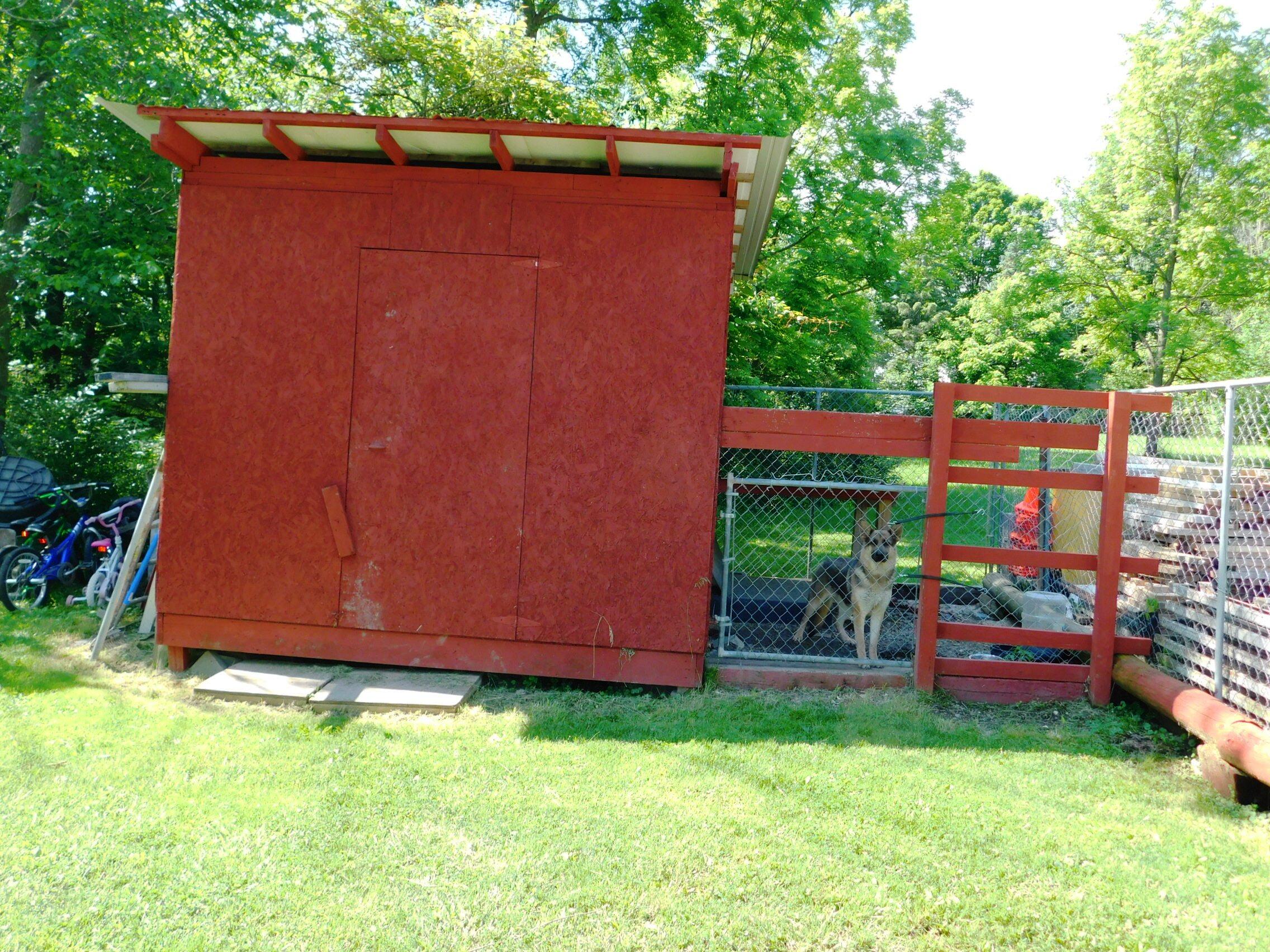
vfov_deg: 46.8
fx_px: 1101
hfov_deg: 60.0
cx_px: 635
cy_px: 476
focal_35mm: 30
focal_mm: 5.3
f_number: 3.2
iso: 125
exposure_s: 1/200
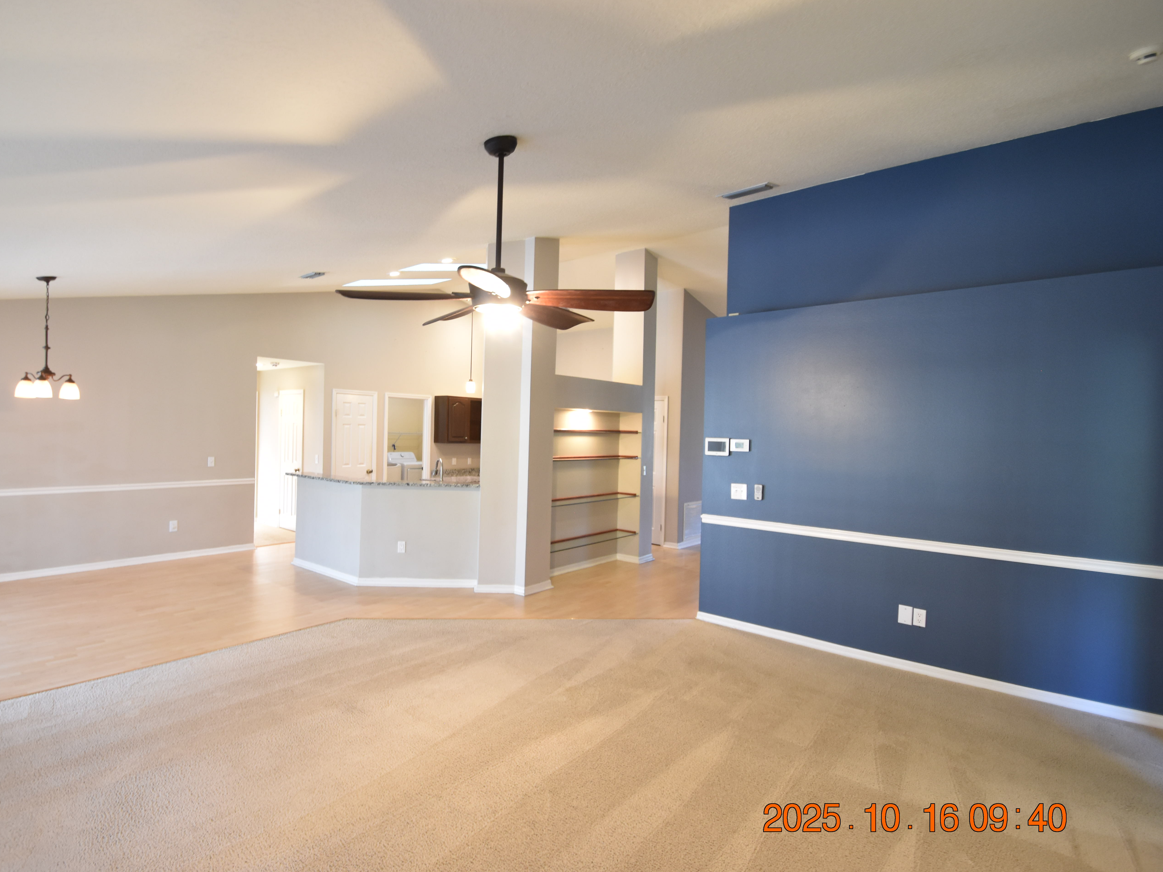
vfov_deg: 74.7
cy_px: 430
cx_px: 511
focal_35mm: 17
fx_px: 571
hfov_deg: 90.6
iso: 800
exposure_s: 1/20
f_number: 3.5
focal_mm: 10
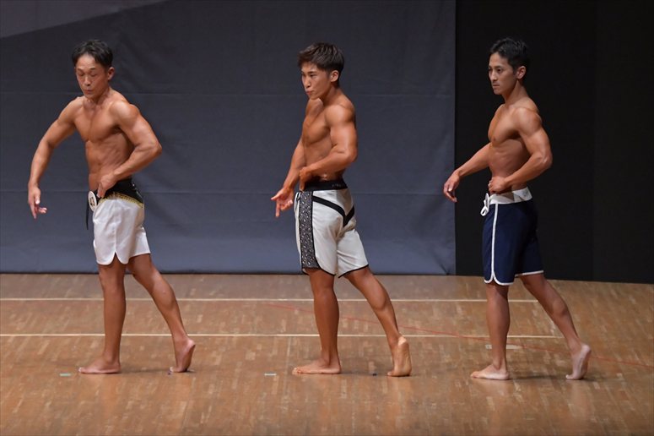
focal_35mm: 255
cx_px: 327
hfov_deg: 8.1
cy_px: 218
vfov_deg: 5.4
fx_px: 4630
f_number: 5.6
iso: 6400
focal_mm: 170
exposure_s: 1/400
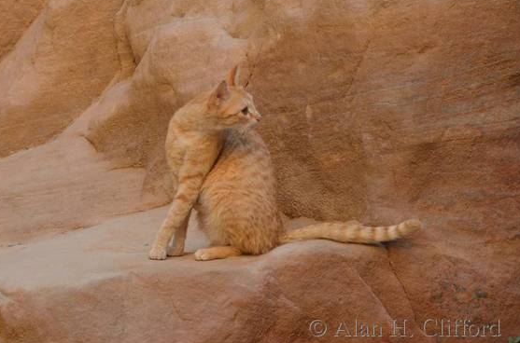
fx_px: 3668
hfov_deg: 8.1
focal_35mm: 255
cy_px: 135
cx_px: 201
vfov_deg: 5.4
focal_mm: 135
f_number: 5.6
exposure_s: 1/200
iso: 400
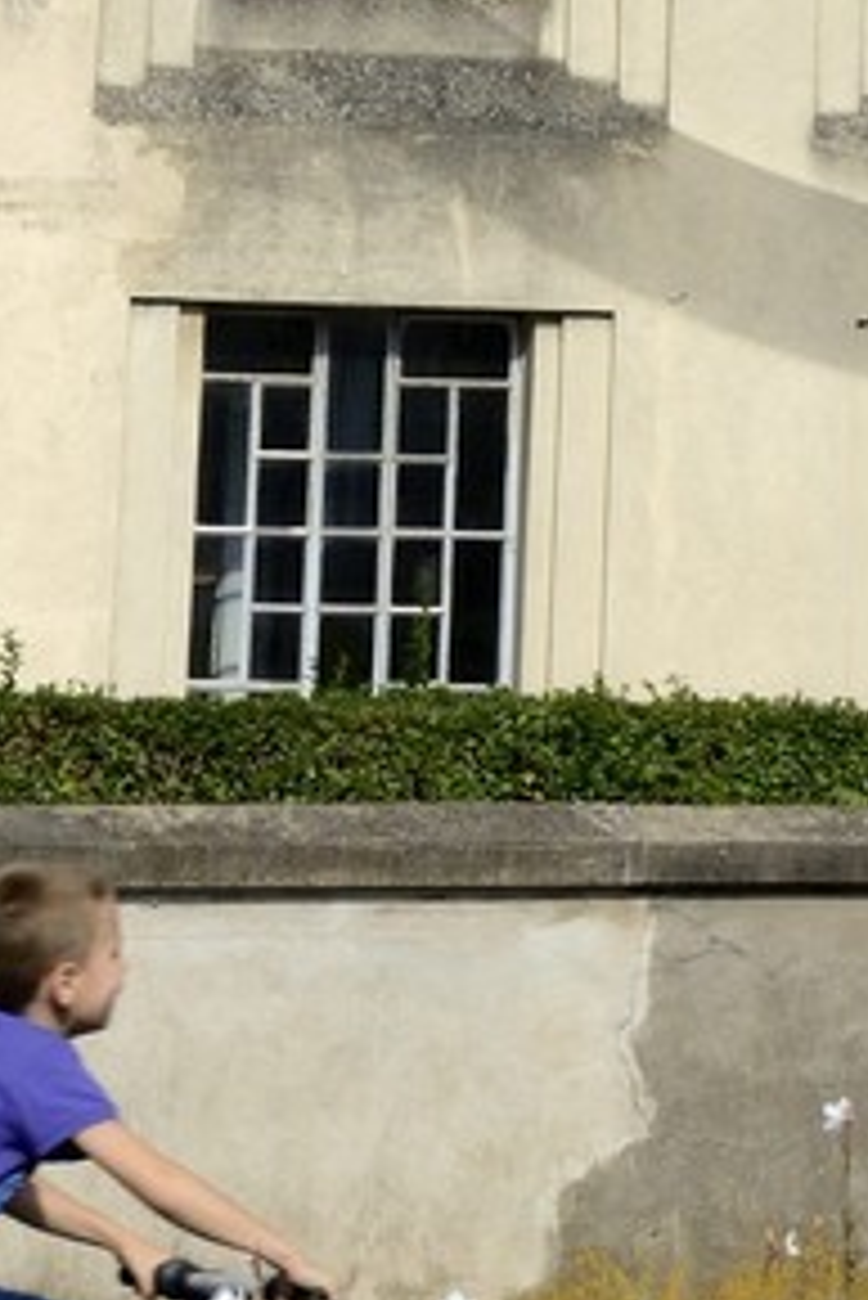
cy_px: -985
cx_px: 1221
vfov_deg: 9.8
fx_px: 7188
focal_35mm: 199
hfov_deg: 6.8
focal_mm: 36
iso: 200
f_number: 14
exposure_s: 1/200
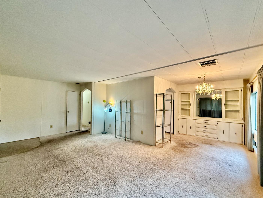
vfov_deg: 81.7
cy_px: 102
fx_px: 114
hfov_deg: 98.2
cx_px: 131
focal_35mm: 15
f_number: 2.2
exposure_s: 1/120
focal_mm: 2.22
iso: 640
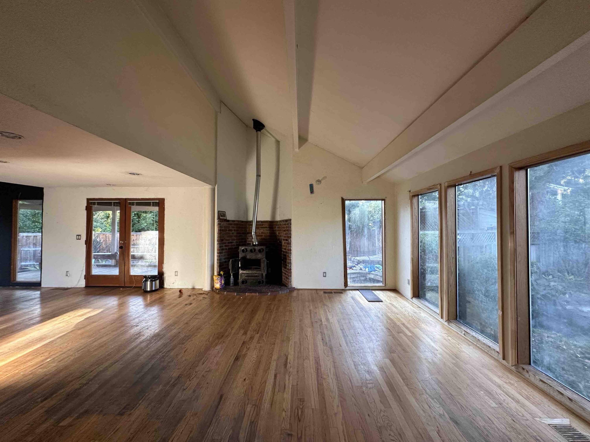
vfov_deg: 85.7
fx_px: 239
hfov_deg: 102.1
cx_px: 295
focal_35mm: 14
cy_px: 221
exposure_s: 1/120
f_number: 2.2
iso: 200
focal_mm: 2.22
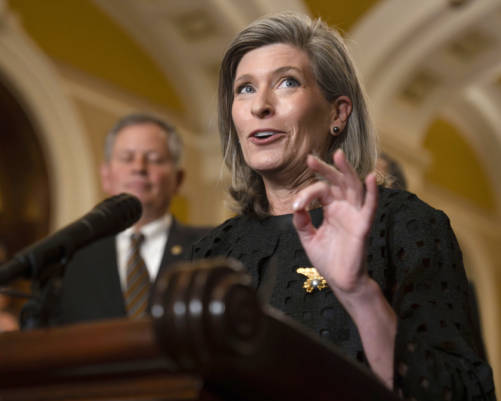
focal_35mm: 80
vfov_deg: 19.2
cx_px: 226
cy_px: 202
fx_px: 1186
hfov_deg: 23.8
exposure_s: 1/400
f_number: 2.8
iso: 5000
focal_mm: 70
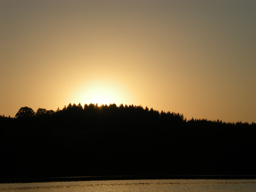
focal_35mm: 114
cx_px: 128
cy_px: 96
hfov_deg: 17.3
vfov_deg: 13.0
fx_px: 843
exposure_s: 1/638
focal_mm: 18.9
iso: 64
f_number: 8.5
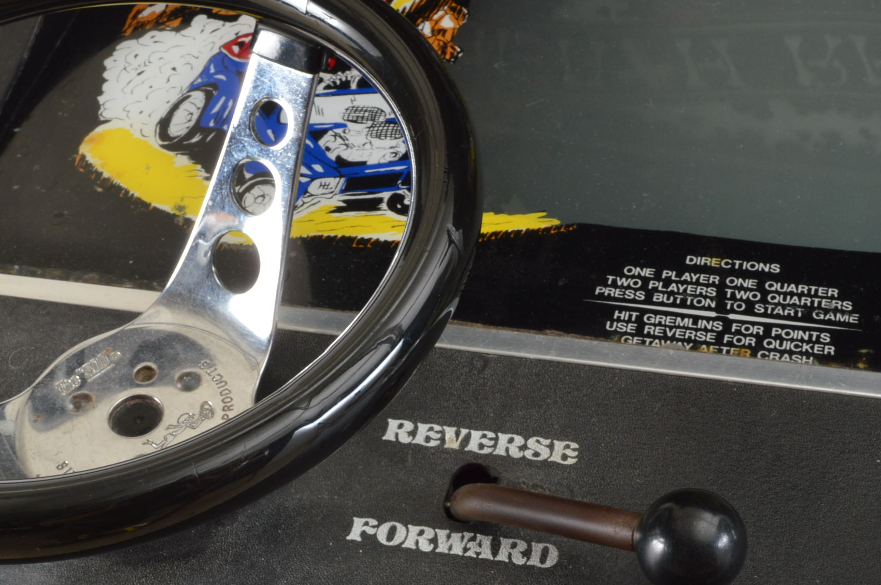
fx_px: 1687
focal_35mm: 69
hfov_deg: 29.3
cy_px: 474
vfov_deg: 19.5
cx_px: 449
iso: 200
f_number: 13
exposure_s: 1/125
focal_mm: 26
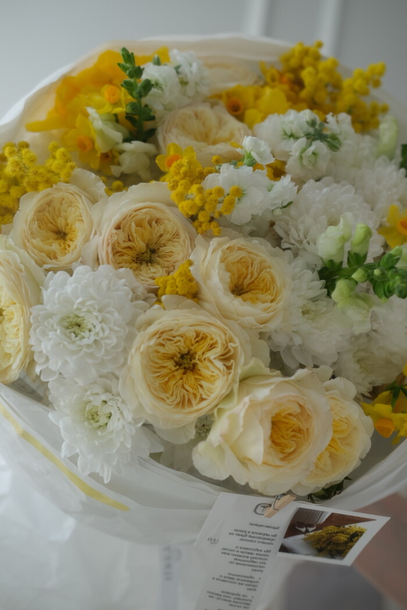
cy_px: 305
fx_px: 899
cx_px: 204
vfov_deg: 37.5
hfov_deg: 25.5
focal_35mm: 53
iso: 160
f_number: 3.2
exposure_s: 1/200
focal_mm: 35
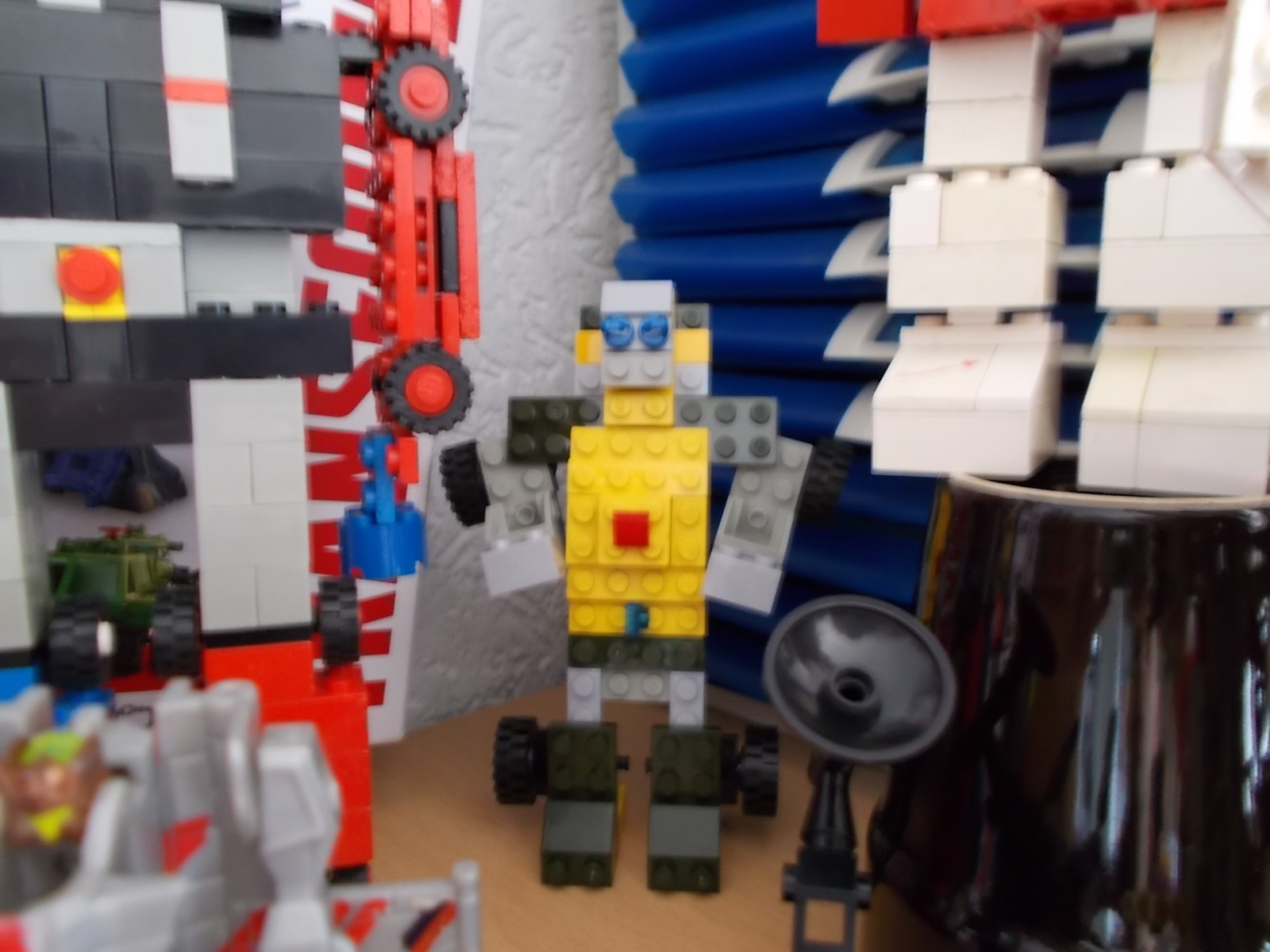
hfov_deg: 60.0
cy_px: 476
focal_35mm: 30
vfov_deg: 46.8
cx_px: 635
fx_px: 1101
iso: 200
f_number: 3.4
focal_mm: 5.3
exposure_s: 1/2.5
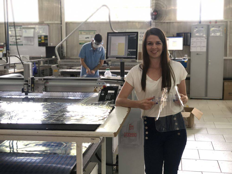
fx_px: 382
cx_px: 116
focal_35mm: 57
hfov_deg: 33.8
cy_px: 87
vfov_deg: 25.7
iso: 125
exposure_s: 1/30
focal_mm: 6.6
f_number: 2.8
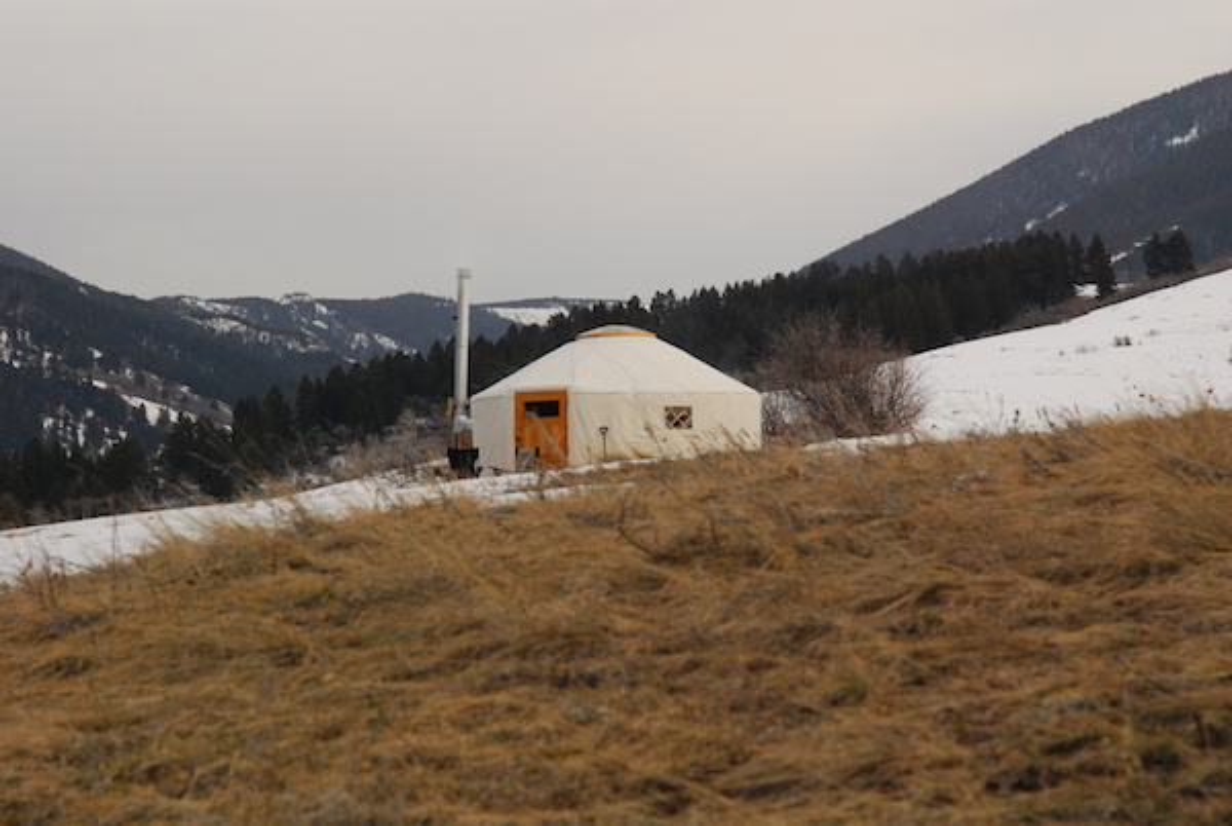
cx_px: 616
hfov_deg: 16.0
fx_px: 4370
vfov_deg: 10.8
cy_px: 413
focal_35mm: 128
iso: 1250
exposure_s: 1/2000
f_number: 11
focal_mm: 85
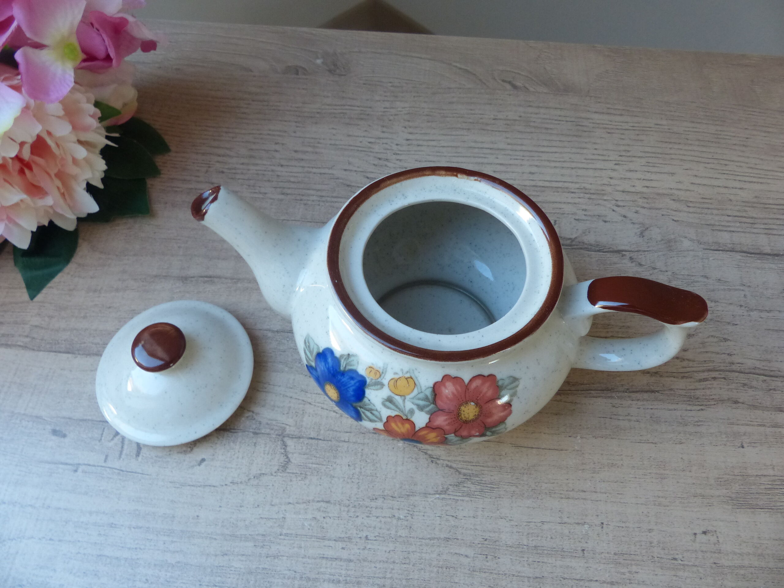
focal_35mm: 26
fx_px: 589
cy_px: 294
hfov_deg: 67.3
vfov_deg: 53.1
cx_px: 392
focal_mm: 4.5
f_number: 2.8
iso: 250
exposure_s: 1/60
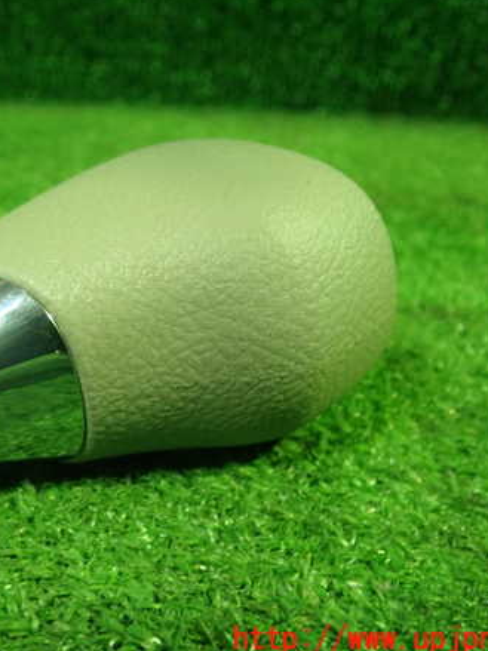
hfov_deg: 34.4
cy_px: 325
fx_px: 771
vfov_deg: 45.8
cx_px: 123
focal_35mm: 41
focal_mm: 5.5
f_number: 2.3
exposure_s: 1/40
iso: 800
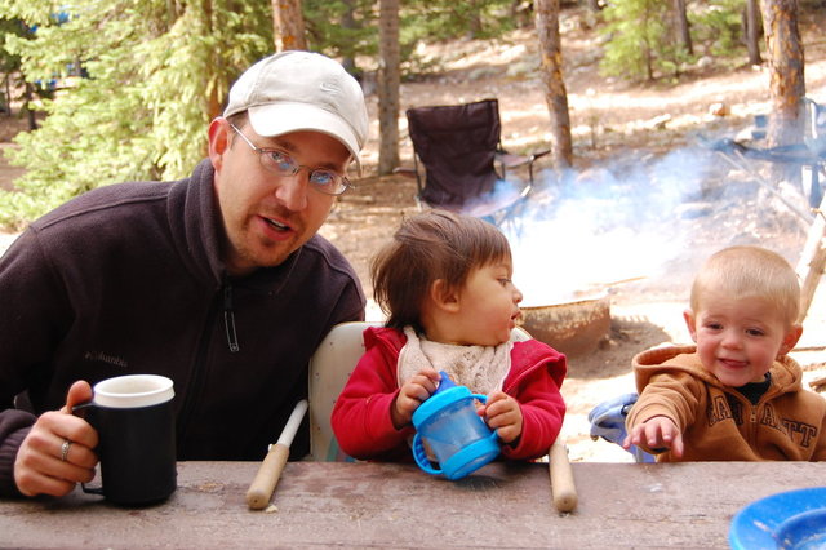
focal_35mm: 57
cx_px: 413
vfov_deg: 23.8
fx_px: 1307
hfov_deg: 35.1
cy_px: 275
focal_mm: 38
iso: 400
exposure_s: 1/125
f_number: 5.6
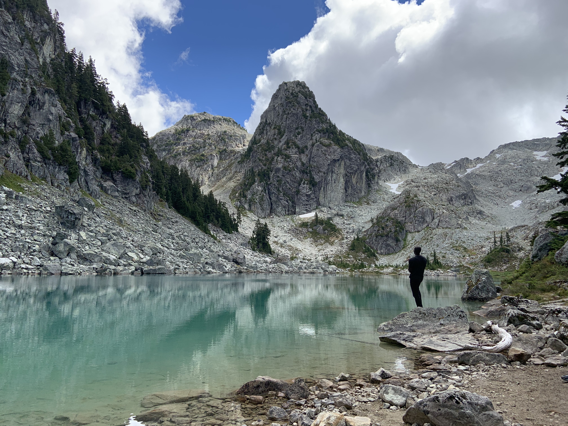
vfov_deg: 53.1
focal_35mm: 26
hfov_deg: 67.3
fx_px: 427
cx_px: 284
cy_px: 213
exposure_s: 1/1490
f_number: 1.8
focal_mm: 4.25
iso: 25
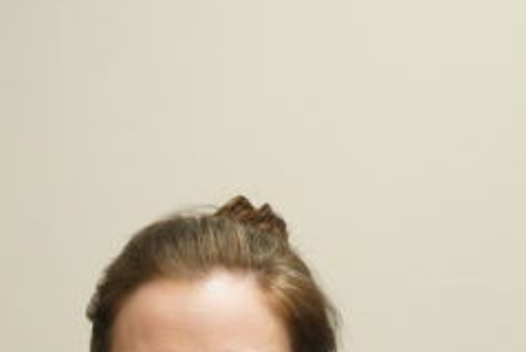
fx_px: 2004
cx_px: 55
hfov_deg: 14.8
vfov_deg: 9.5
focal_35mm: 137
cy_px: 672
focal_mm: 32
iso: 1600
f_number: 4
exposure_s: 1/200
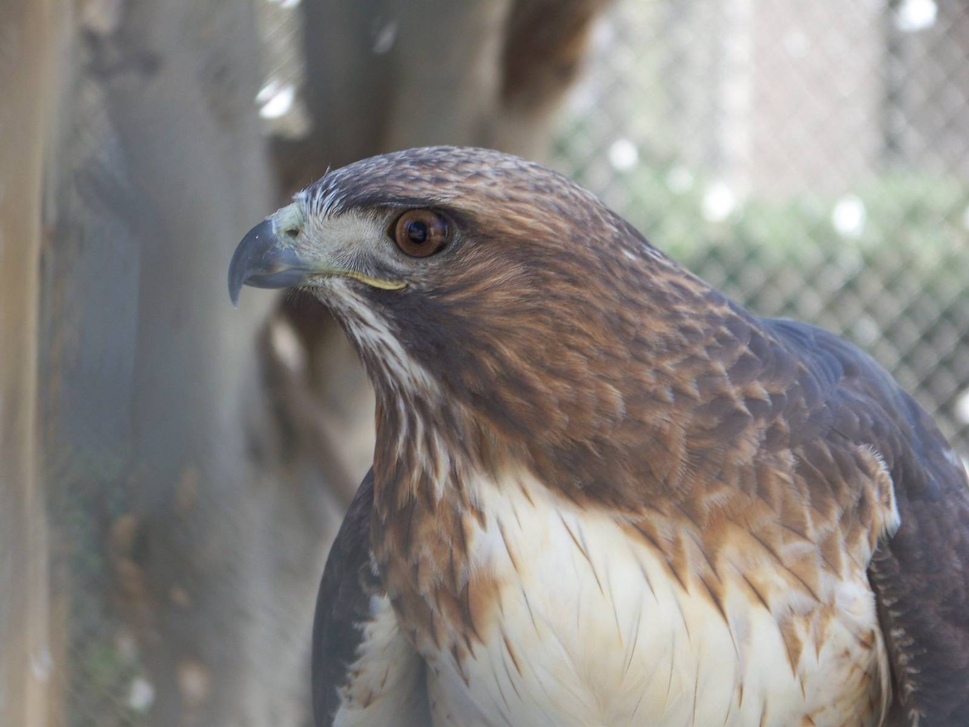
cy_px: 364
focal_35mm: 196
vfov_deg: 7.6
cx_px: 484
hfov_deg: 10.1
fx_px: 5487
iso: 64
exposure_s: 1/60
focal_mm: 31.6
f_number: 3.6
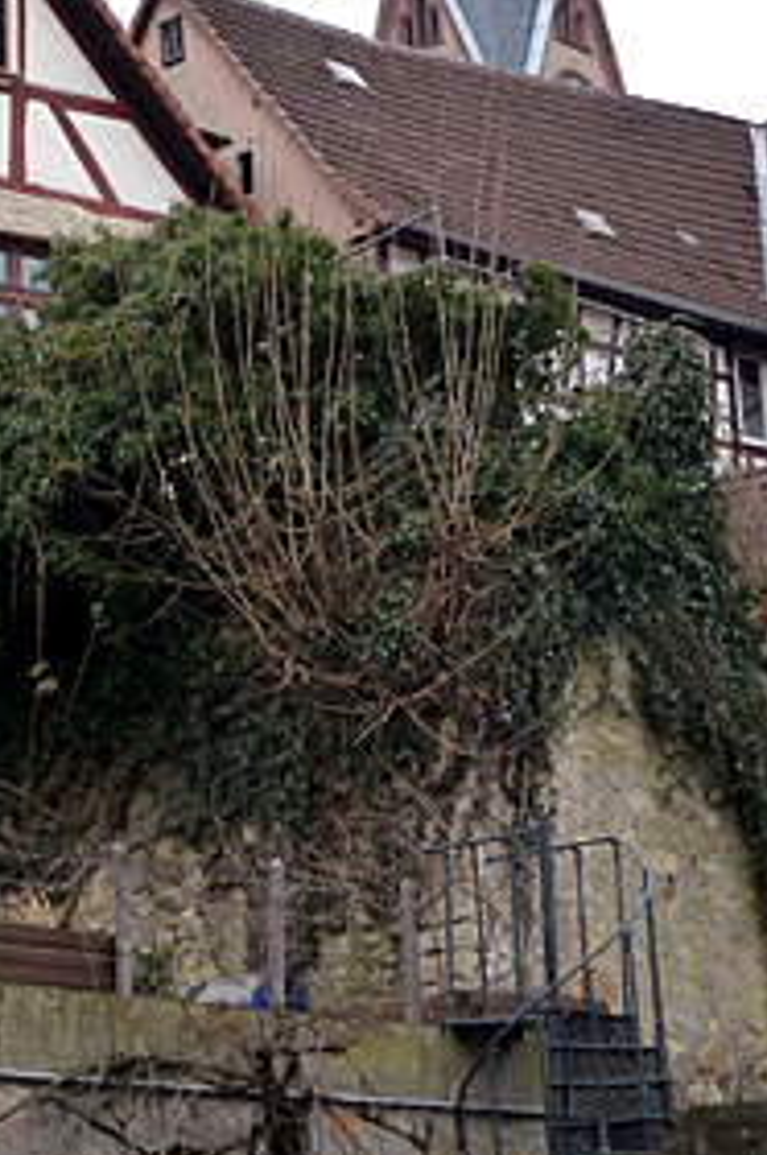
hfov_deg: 11.8
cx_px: 297
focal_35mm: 116
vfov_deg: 17.6
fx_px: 3716
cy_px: 330
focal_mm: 8.5
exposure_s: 1/250
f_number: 3.8
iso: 125
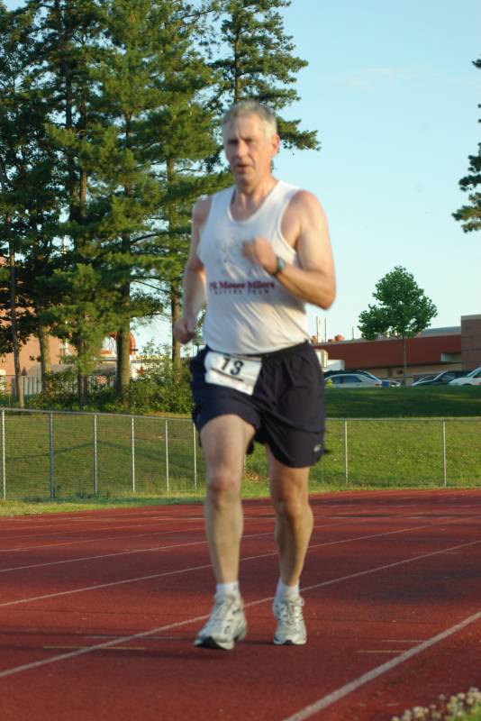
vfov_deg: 17.1
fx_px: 2403
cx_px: 240
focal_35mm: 120
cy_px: 360
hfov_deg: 11.4
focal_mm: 80
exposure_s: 1/125
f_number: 8
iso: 200
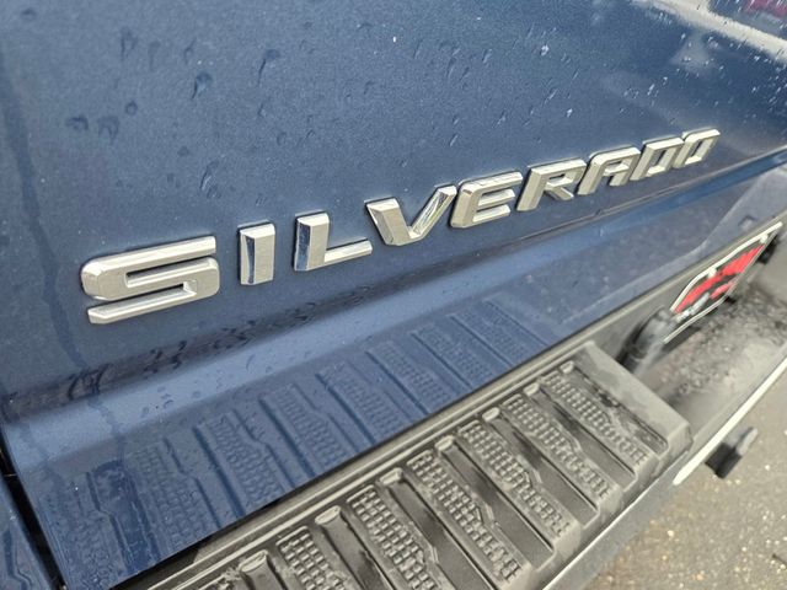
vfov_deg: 58.9
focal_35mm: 23
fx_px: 523
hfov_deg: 73.9
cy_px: 295
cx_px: 394
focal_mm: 5.4
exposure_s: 1/180
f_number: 1.8
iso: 160
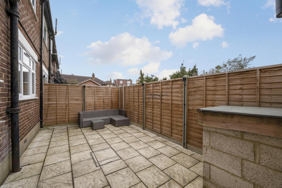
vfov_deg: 81.1
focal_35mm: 14
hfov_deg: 104.3
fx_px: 110
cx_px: 141
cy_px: 94
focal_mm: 14
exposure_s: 1/60
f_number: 16
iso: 200
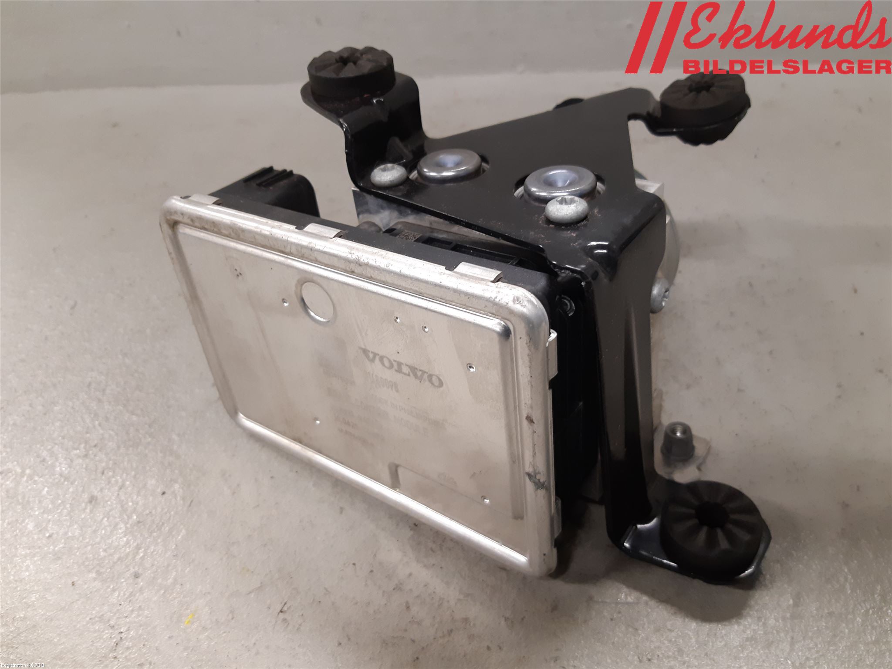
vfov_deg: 53.1
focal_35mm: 26
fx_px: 670
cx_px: 446
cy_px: 334
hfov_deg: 67.3
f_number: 1.7
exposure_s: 1/50
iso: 160
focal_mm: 3.93
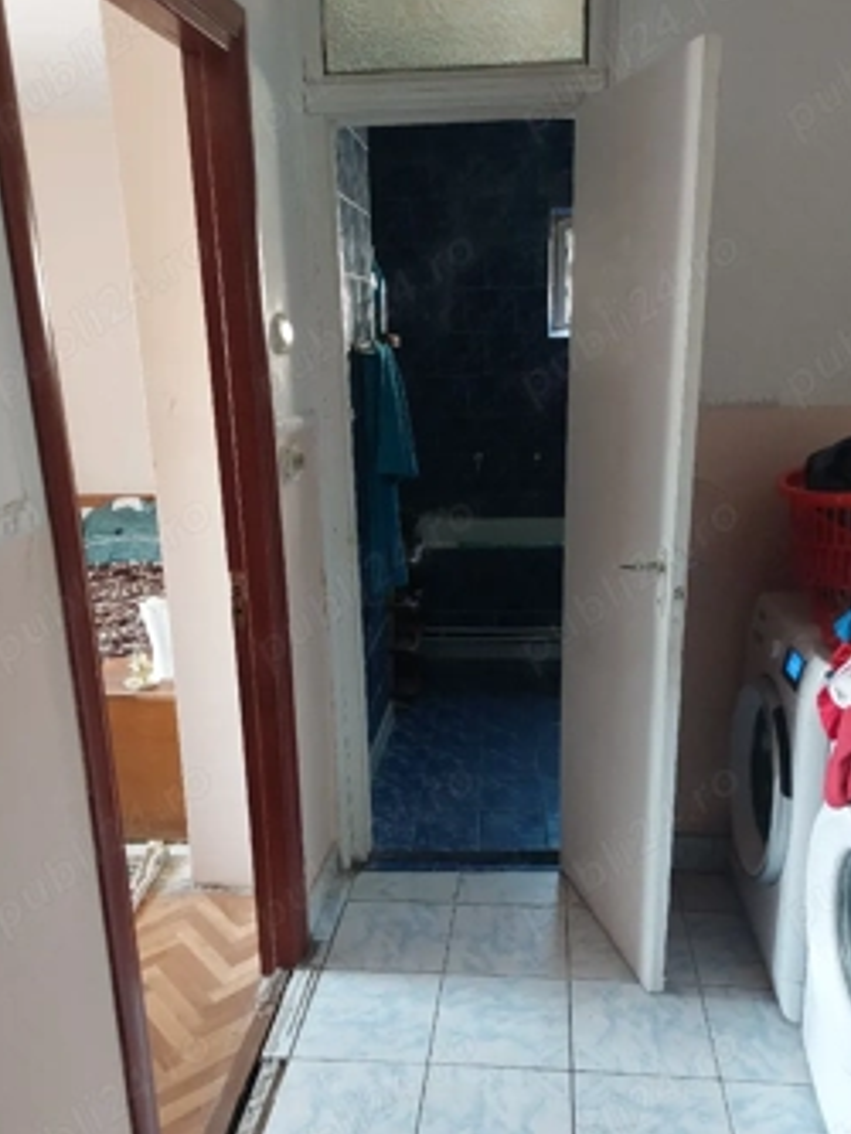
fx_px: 983
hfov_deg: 46.8
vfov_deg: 59.8
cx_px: 432
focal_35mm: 30
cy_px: 623
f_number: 1.8
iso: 400
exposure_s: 1/40
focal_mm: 5.23
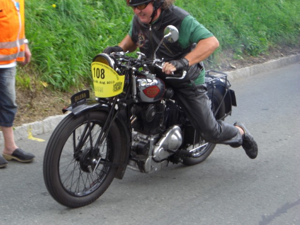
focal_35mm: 94
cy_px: 112
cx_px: 150
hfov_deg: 20.9
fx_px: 815
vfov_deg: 15.7
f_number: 4.6
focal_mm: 15.3
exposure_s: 1/125
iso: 200
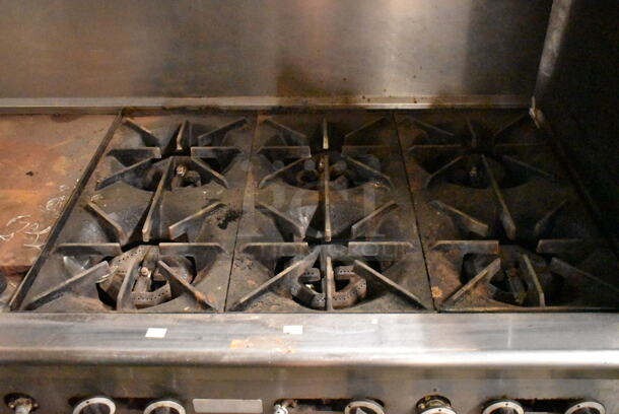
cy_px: 207
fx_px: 620
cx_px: 310
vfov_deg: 37.0
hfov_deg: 53.1
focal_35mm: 36
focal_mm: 24
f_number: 3.8
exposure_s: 1/125
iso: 20000
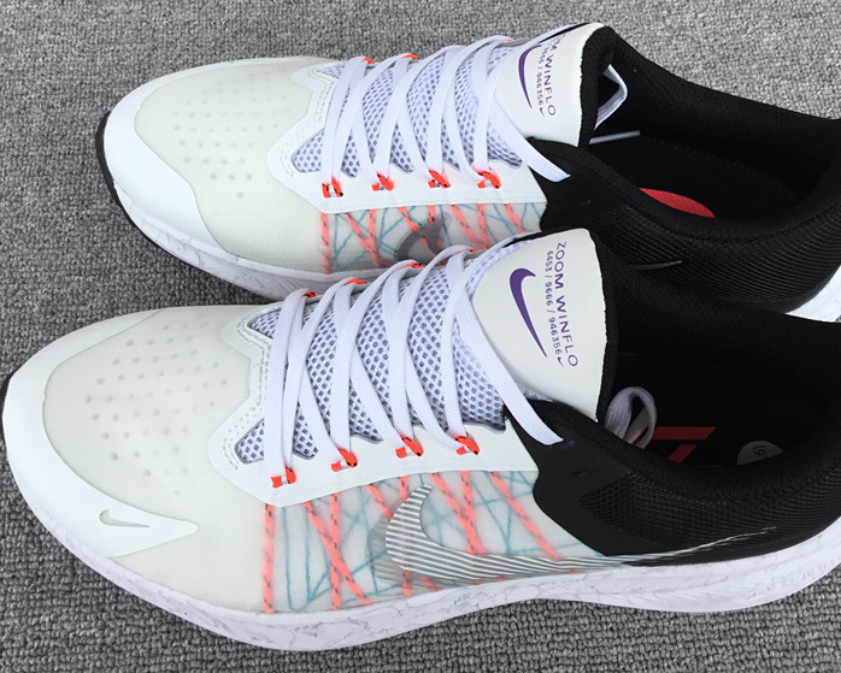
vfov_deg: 38.1
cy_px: 268
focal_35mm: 39
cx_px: 460
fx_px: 971
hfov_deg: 46.8
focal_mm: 3.3
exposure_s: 1/345
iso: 25
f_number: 2.4
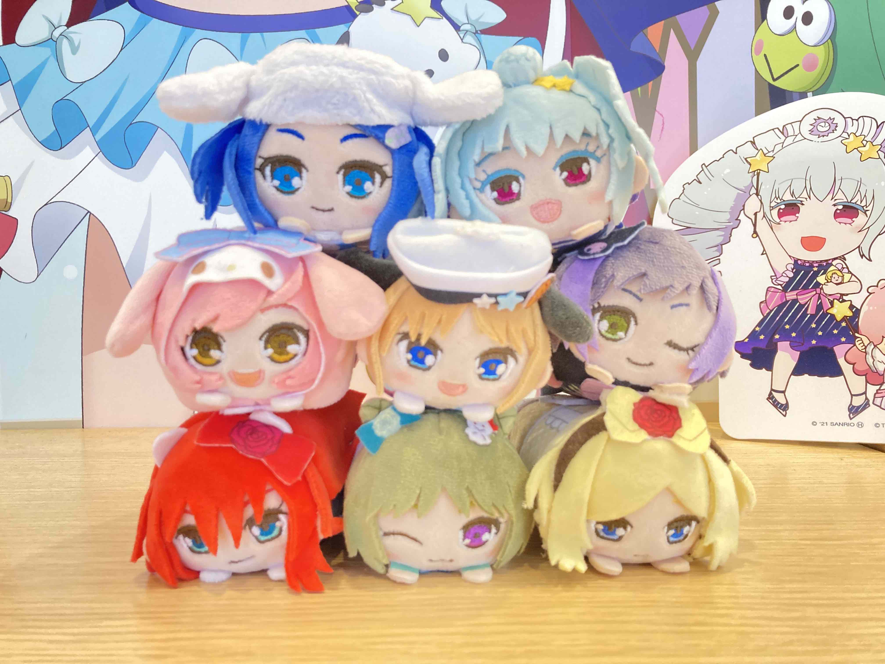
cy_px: 332
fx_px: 716
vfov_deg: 49.7
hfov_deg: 63.4
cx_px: 442
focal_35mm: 28
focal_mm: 3.99
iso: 200
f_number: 1.8
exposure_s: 1/50
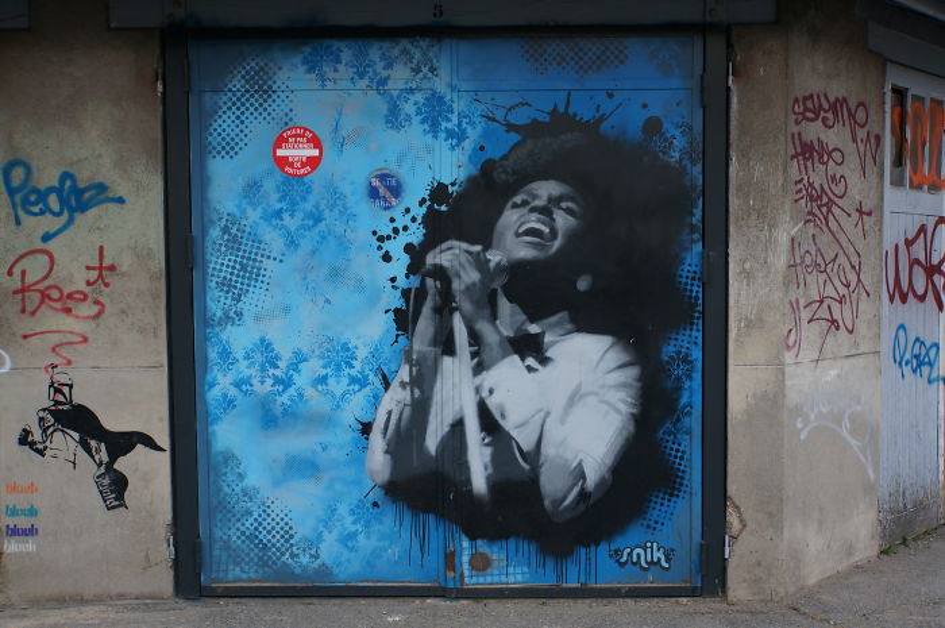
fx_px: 983
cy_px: 314
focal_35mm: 38
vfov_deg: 35.4
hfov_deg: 51.3
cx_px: 472
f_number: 4
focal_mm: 25
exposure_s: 1/160
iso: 200
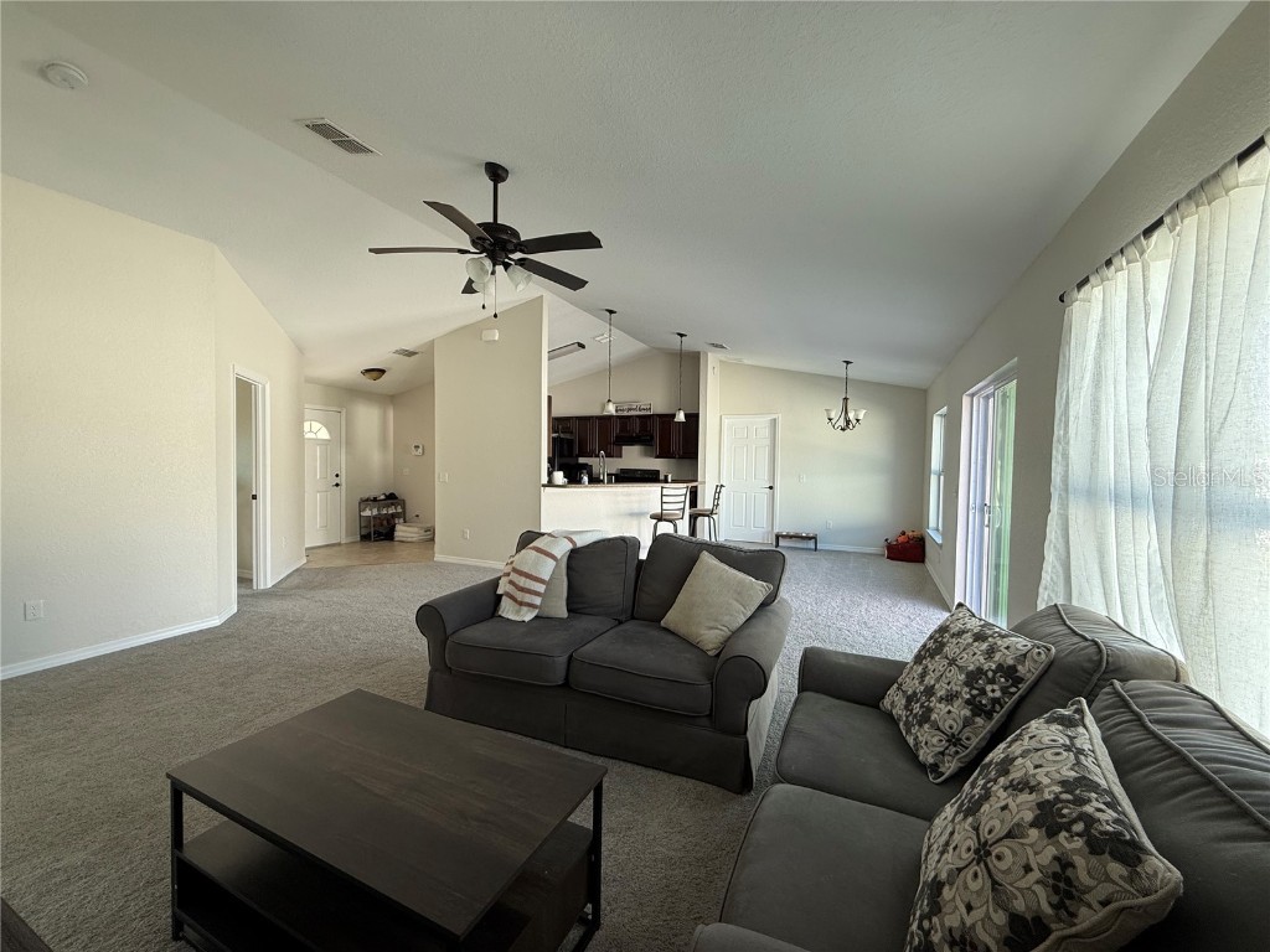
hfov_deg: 102.1
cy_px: 476
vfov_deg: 85.7
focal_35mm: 14
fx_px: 514
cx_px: 635
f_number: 2.2
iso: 80
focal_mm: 2.22
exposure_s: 1/99
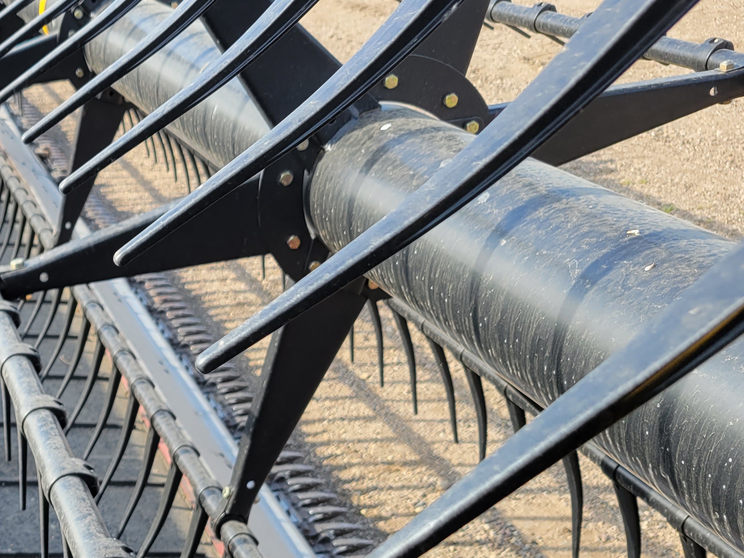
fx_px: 1225
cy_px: 467
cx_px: 10
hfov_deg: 31.4
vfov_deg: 25.1
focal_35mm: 57
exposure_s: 1/569
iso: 40
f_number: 1.8
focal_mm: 5.4
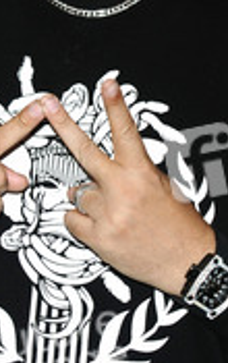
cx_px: 82
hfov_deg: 4.7
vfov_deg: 7.5
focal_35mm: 279
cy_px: 50
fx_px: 2762
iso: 320
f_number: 4
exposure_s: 1/200
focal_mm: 80
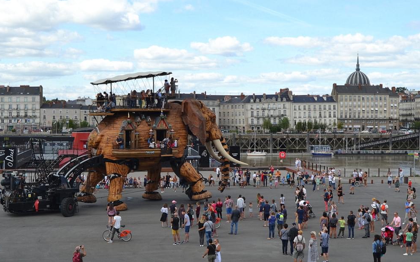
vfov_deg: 40.6
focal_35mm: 31
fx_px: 355
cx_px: 211
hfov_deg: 61.2
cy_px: 135
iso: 100
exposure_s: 1/200
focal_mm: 20
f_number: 7.1
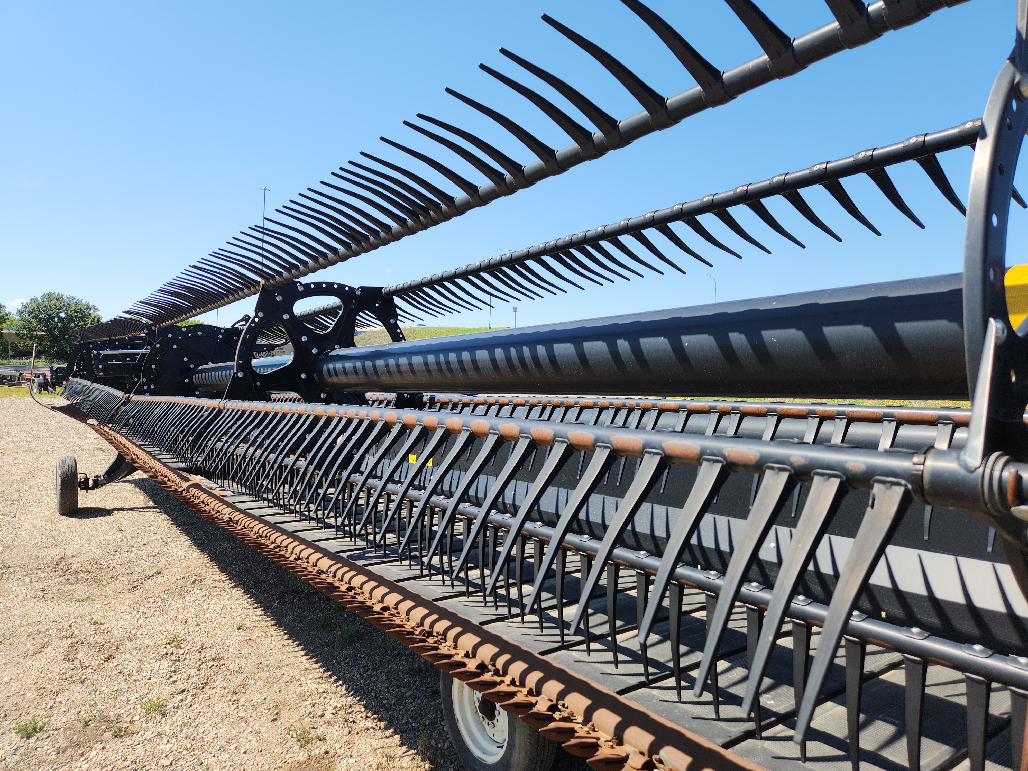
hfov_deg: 73.9
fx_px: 683
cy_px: 386
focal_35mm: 23
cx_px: 514
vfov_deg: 58.9
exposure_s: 1/944
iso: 20
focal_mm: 5.4
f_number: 1.8
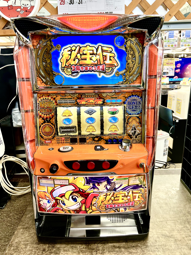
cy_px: 127
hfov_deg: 51.4
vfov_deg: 65.3
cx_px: 95
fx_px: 199
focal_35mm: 27
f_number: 1.5
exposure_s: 1/100
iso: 80
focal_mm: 5.7
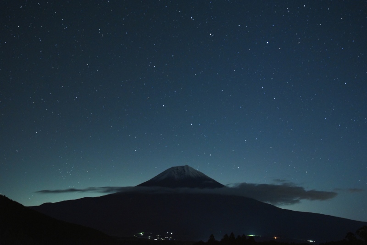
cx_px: 184
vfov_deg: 37.9
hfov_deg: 54.4
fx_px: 357
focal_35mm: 35
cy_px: 122
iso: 4000
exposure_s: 25
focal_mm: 35
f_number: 7.1
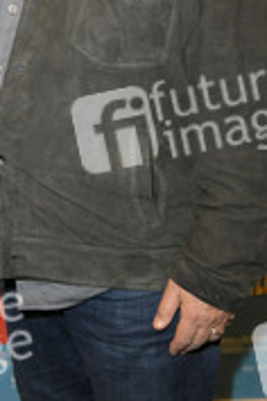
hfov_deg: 16.8
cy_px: 7
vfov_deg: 24.6
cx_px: -18
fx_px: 879
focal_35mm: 79
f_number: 5
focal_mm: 35
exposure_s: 1/125
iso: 2000
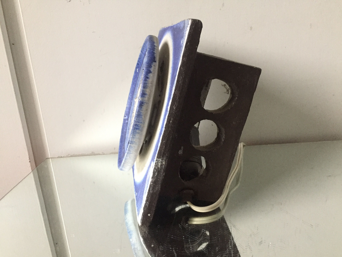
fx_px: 287
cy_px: 128
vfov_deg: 48.2
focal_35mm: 29
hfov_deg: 61.7
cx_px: 171
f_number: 2.2
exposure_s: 1/25
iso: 250
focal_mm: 4.15
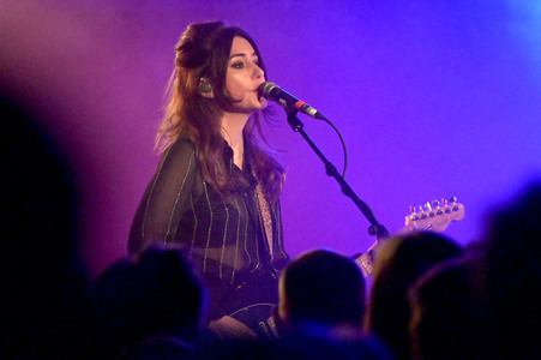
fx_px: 3003
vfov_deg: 6.9
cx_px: 270
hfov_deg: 10.3
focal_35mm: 200
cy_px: 180
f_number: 4
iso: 8000
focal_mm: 200
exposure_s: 1/400
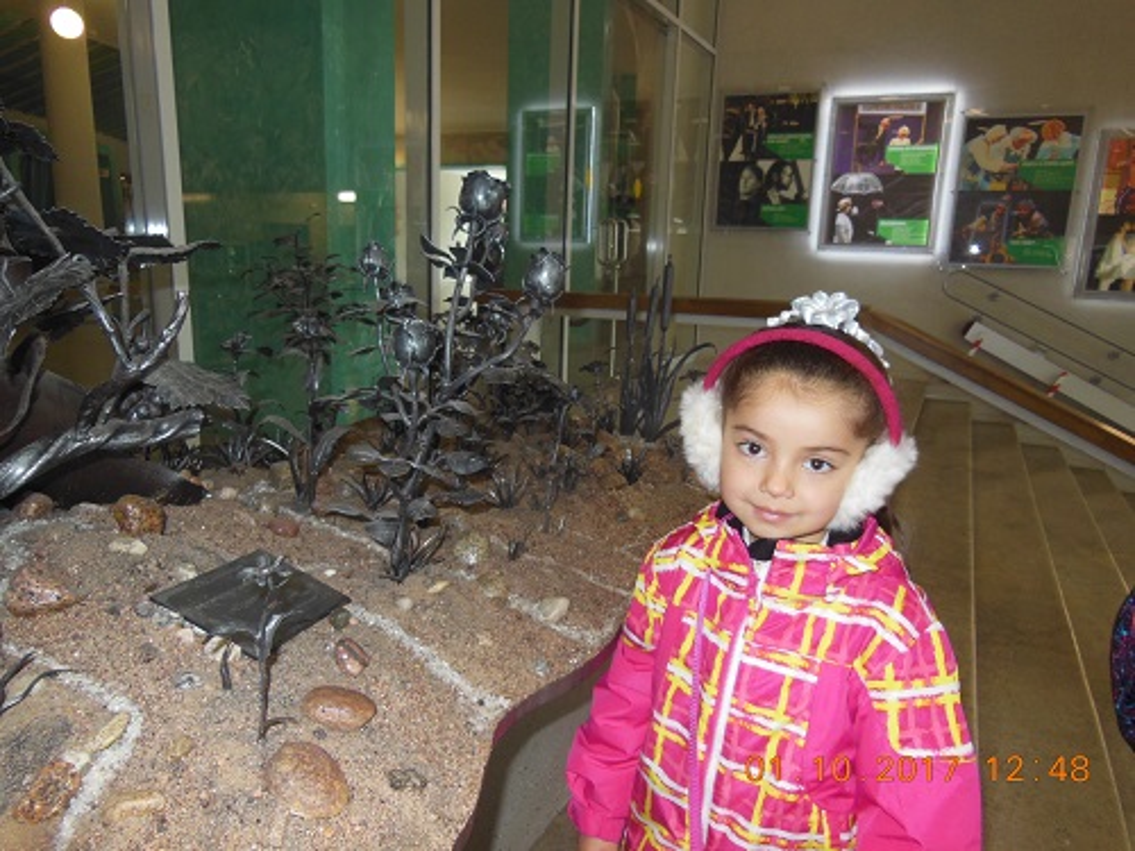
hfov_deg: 69.4
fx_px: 820
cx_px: 568
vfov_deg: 54.9
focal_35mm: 25
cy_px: 426
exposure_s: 1/25
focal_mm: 4.5
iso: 200
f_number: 3.5
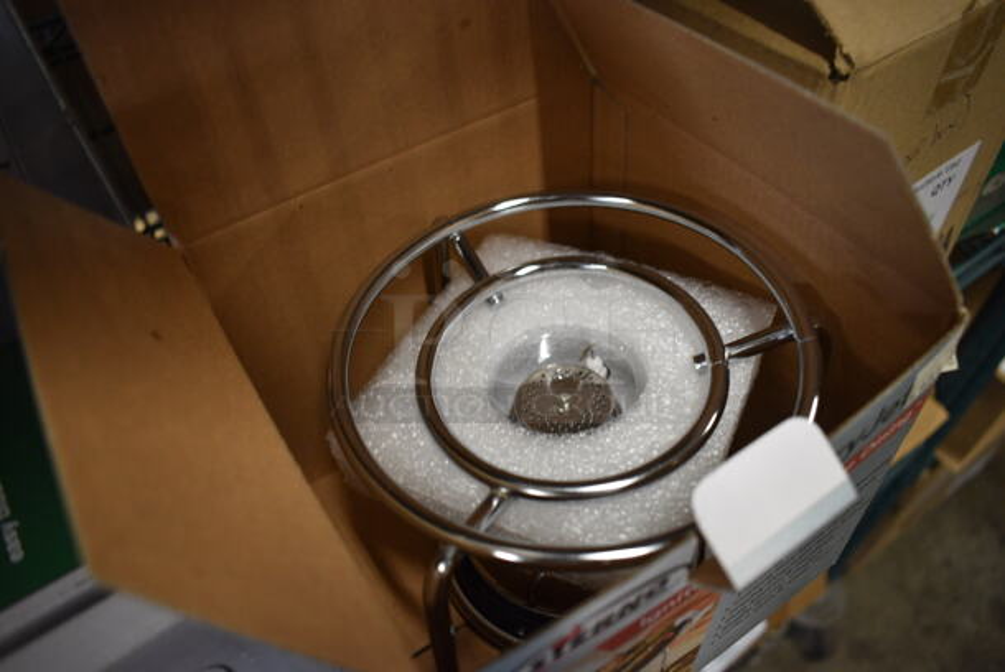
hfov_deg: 67.3
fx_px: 754
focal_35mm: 27
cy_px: 336
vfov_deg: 48.0
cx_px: 502
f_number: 4
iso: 1000
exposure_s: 1/60
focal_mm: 18
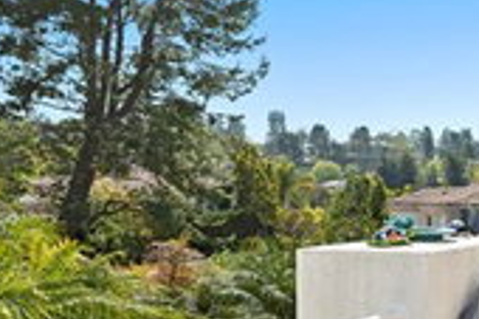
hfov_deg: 37.8
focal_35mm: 48
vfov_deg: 27.9
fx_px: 638
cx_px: 451
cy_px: 209
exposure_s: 1/640
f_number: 7.1
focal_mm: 17
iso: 200
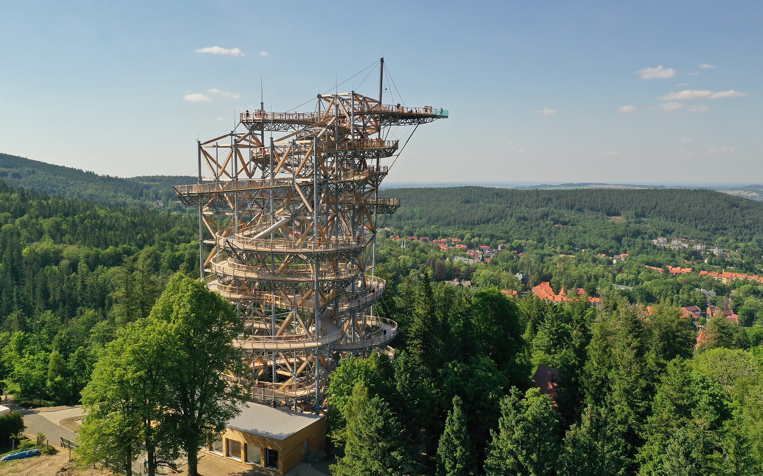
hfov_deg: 64.6
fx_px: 603
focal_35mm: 29
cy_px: 227
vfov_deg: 43.1
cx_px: 386
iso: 100
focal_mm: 10.26
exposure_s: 1/500
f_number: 6.3
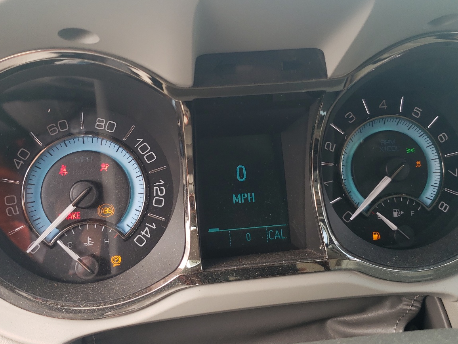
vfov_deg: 39.5
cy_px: 141
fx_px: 476
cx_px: 229
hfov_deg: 51.4
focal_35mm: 36
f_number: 1.5
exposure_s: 1/167
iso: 50
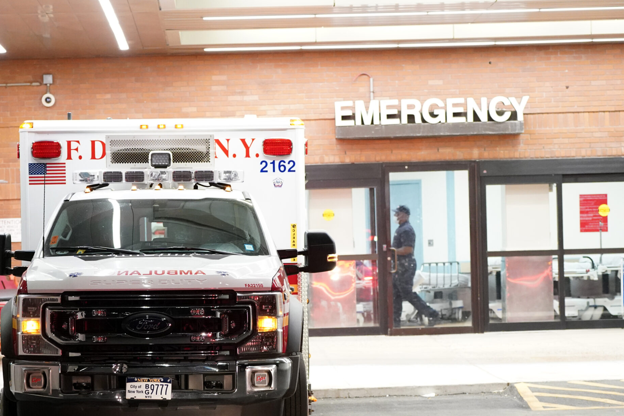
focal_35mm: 139
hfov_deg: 14.8
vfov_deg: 9.9
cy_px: 275
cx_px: 262
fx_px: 2409
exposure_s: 1/200
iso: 6400
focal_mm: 100
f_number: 4.5
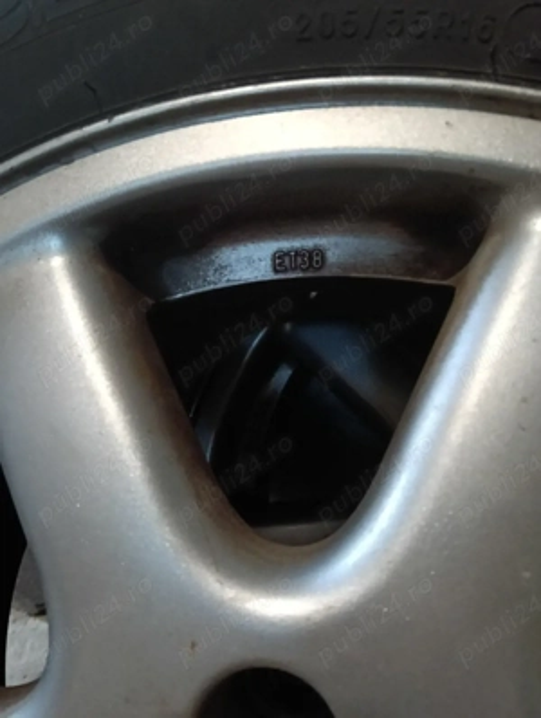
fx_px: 561
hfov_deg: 51.5
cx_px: 270
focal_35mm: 27
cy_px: 359
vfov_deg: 65.2
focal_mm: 3.98
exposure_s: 1/25
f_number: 1.8
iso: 1250
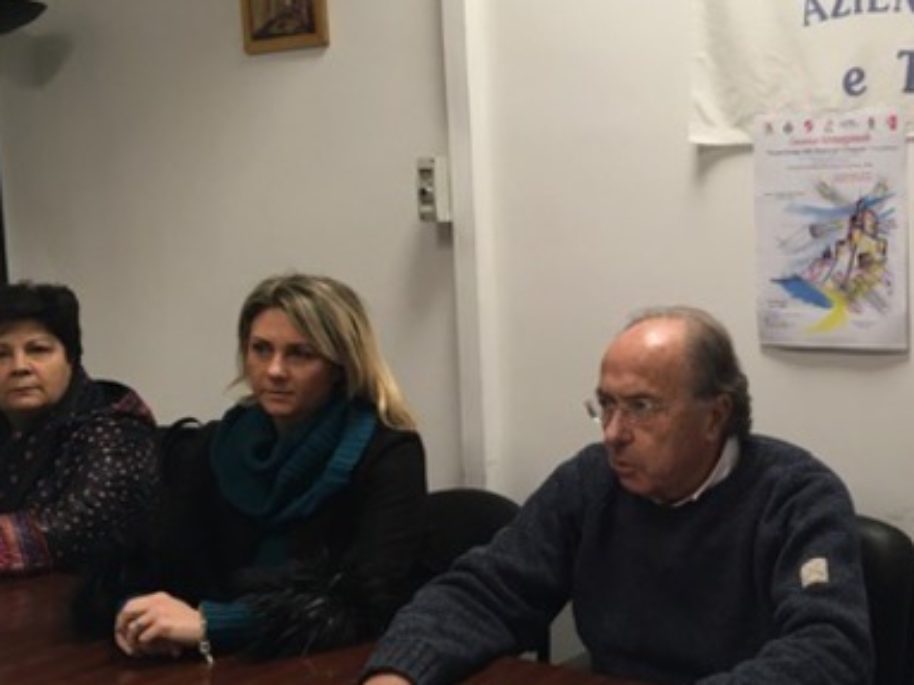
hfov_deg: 35.3
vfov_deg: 27.5
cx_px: 692
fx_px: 1399
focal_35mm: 53
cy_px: 350
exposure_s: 1/33
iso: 64
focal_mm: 4.15
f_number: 2.2
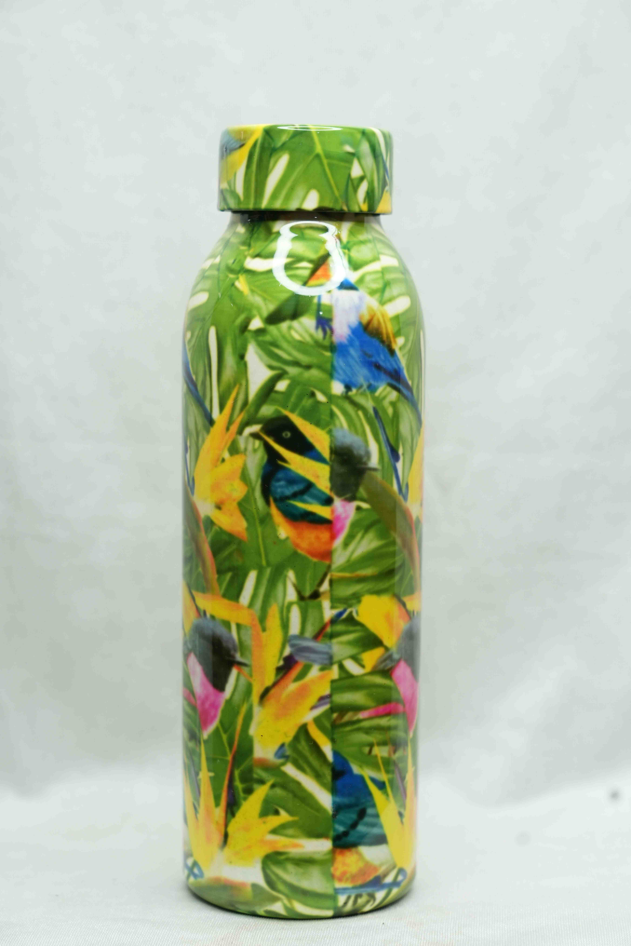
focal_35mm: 71
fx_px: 1867
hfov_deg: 19.2
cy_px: 473
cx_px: 316
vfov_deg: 28.5
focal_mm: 71
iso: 400
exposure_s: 1/80
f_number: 5.6
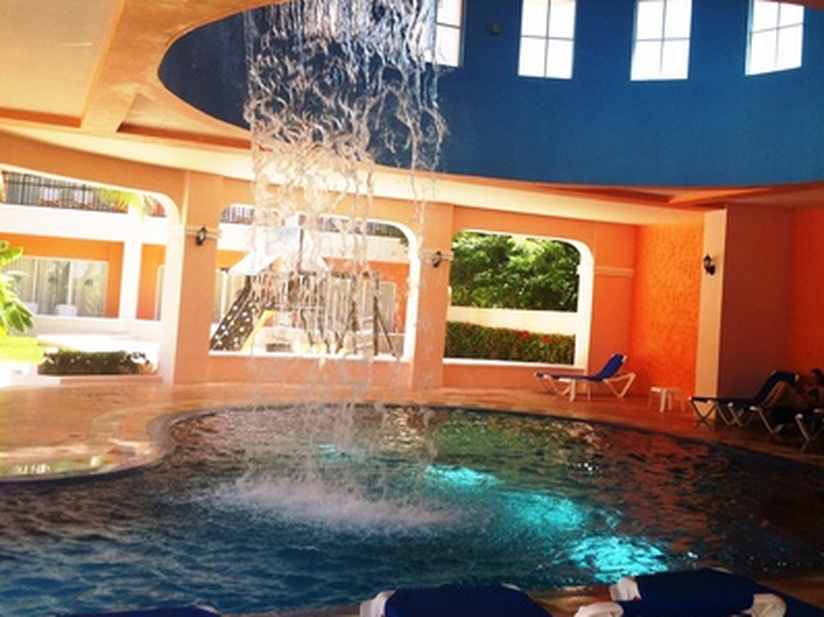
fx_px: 1047
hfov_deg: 42.8
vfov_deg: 32.8
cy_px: 289
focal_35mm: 44
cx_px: 489
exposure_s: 1/284
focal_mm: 3.85
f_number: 2.8
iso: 80
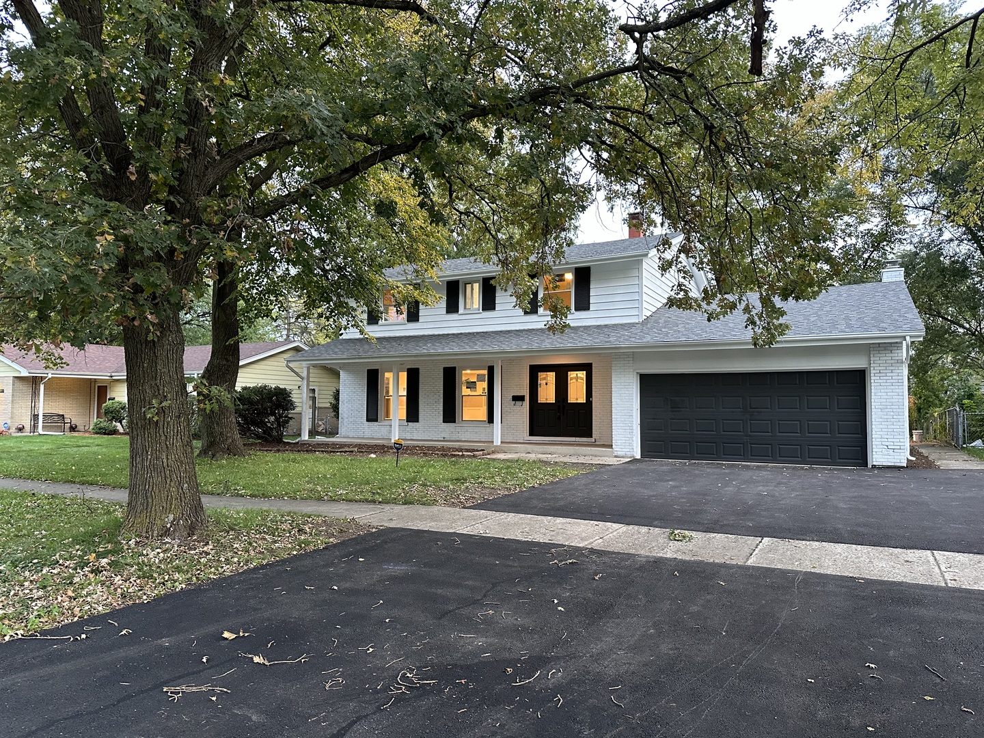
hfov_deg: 71.6
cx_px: 492
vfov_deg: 56.8
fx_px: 682
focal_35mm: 24
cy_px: 369
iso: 500
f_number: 1.78
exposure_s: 1/60
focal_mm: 6.86
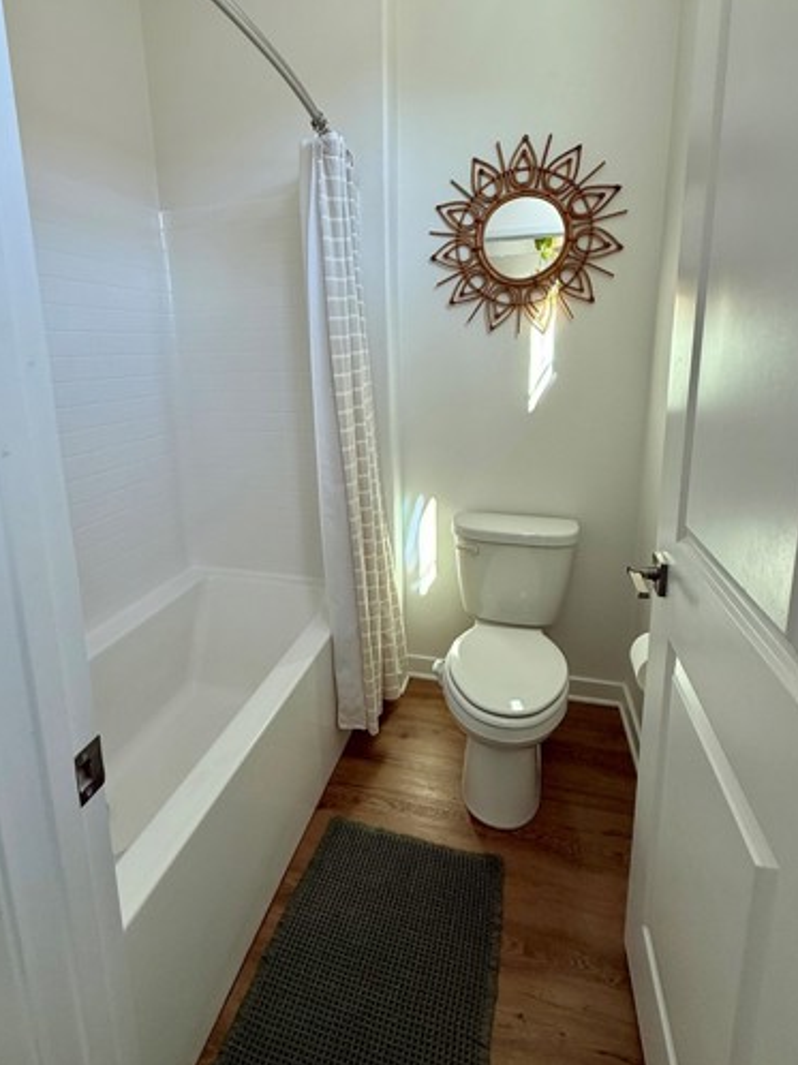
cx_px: 364
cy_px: 458
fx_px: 554
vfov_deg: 87.2
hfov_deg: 71.4
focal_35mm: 18
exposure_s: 1/99
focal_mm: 2.22
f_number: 2.2
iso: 100
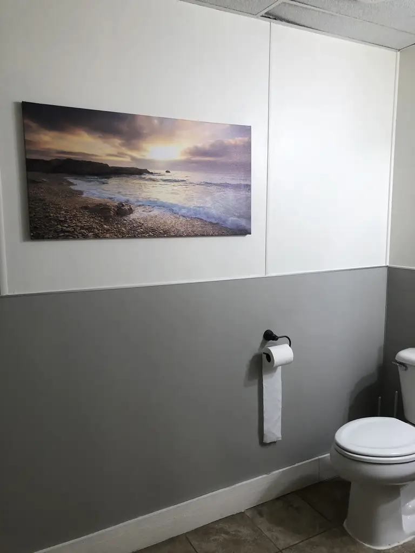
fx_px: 448
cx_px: 208
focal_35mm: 28
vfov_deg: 63.4
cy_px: 276
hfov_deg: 49.7
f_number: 1.8
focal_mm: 4
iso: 32
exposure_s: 1/30
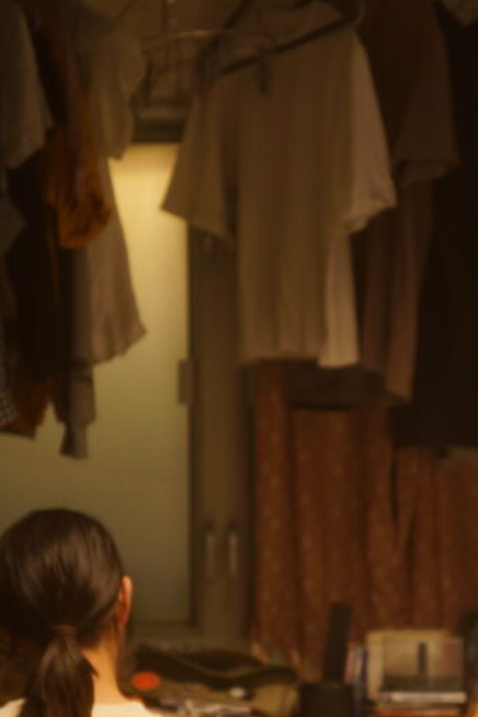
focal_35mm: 142
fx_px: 2826
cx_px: 390
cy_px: 531
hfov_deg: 9.6
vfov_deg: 14.4
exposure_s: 1/50
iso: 320
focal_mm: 70
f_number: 2.8
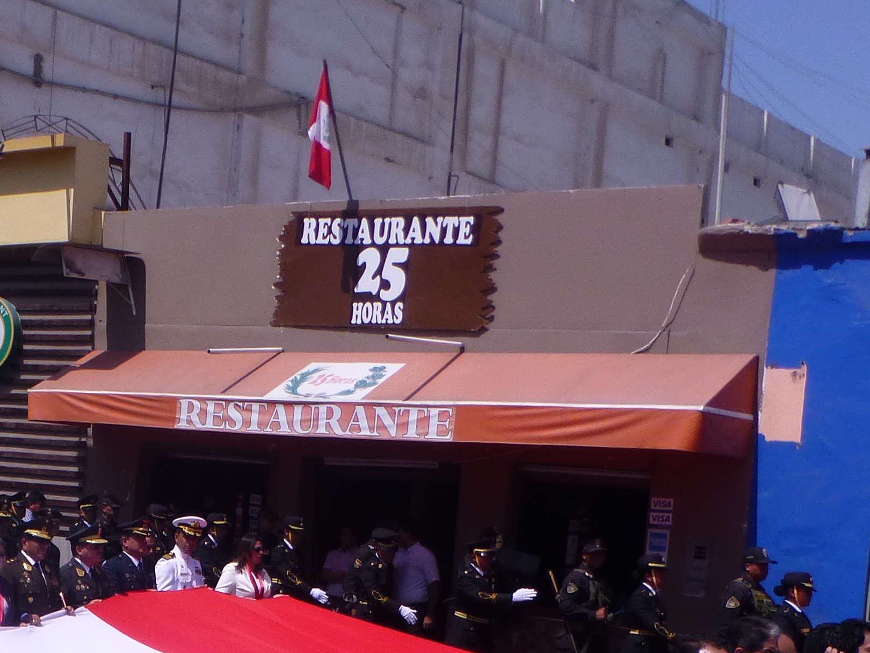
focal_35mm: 64
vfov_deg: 22.2
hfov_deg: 28.6
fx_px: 1609
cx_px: 26
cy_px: 630
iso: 100
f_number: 4
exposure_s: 1/1000
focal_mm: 4.3
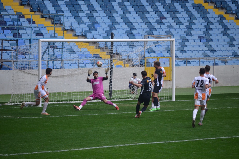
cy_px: 80
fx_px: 1590
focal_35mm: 240
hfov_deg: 8.6
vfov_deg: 5.7
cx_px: 120
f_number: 5.3
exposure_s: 1/250
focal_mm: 160
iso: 800
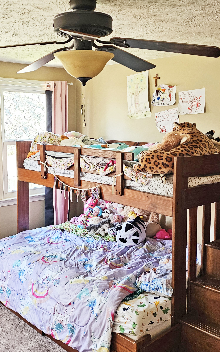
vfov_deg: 48.2
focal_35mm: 41
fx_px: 393
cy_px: 186
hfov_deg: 31.2
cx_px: 87
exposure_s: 1/120
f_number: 1.7
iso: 250
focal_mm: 6.3
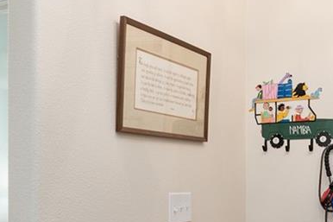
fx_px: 536
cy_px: 189
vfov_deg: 22.9
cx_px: 186
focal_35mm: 58
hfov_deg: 34.5
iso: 200
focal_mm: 14
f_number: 7.1
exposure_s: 1/5
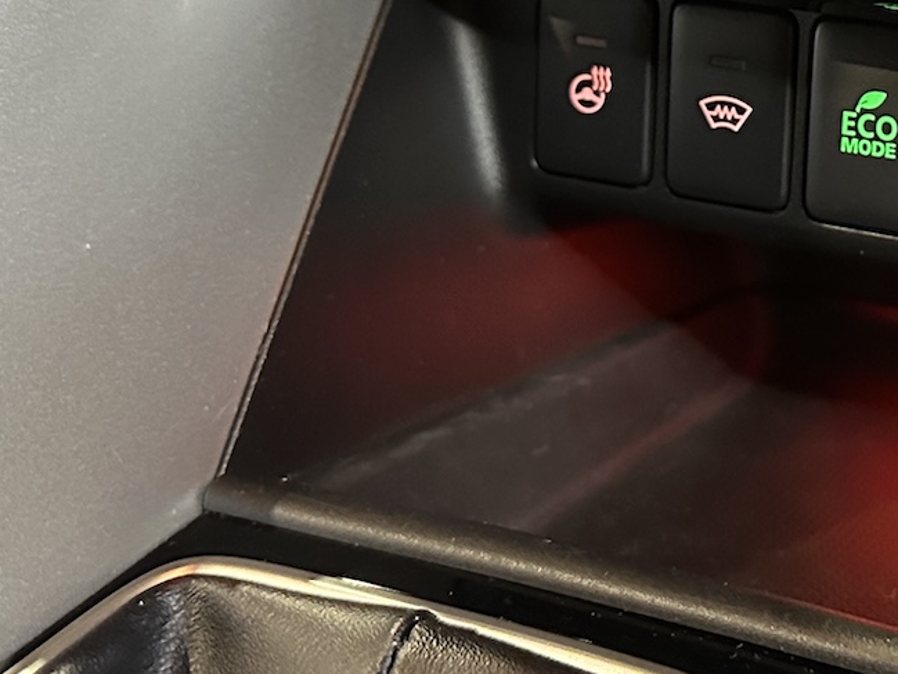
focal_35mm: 71
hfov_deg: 25.8
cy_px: 82
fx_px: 1842
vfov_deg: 20.4
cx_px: 935
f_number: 1.78
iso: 1000
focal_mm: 6.86
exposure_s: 1/35
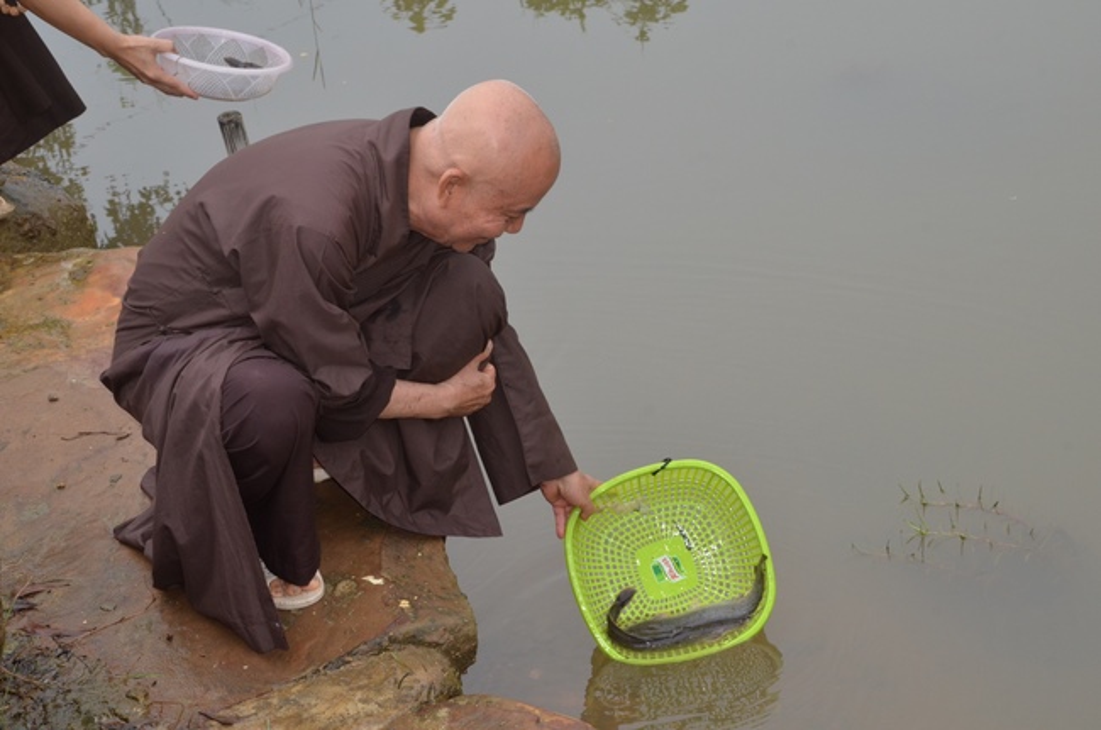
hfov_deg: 20.6
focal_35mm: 99
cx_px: 550
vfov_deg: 13.8
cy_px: 365
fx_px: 3023
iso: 1000
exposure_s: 1/250
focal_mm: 66
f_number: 14
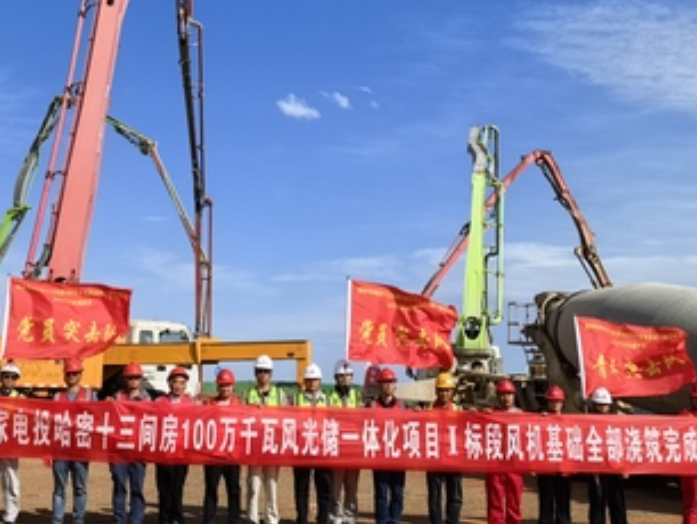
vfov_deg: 27.9
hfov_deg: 36.7
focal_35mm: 52
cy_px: 173
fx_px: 1048
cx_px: 295
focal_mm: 5.75
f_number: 2
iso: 50
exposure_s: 1/3846
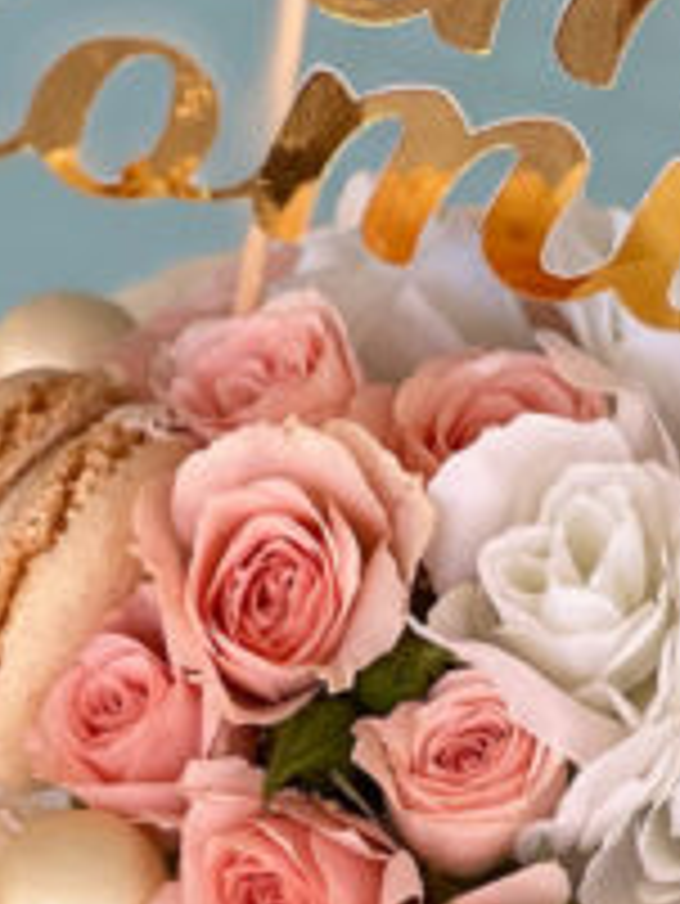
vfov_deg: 6.9
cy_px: 1214
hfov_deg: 5.3
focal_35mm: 283
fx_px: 7405
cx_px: 525
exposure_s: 1/121
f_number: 2.8
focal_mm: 9
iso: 40
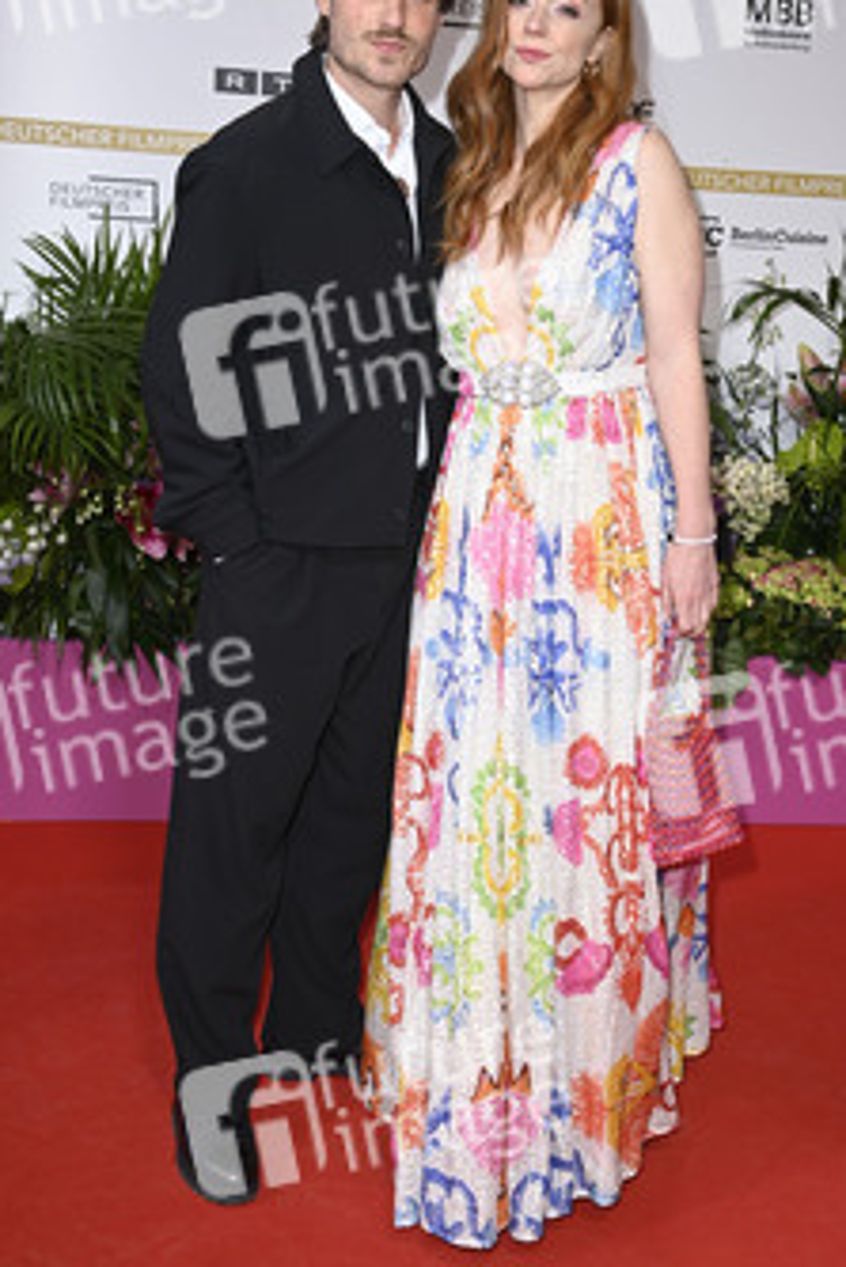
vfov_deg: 36.2
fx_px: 1937
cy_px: 539
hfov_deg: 24.6
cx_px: 486
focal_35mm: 55
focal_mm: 46
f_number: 6.3
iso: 640
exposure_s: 1/200
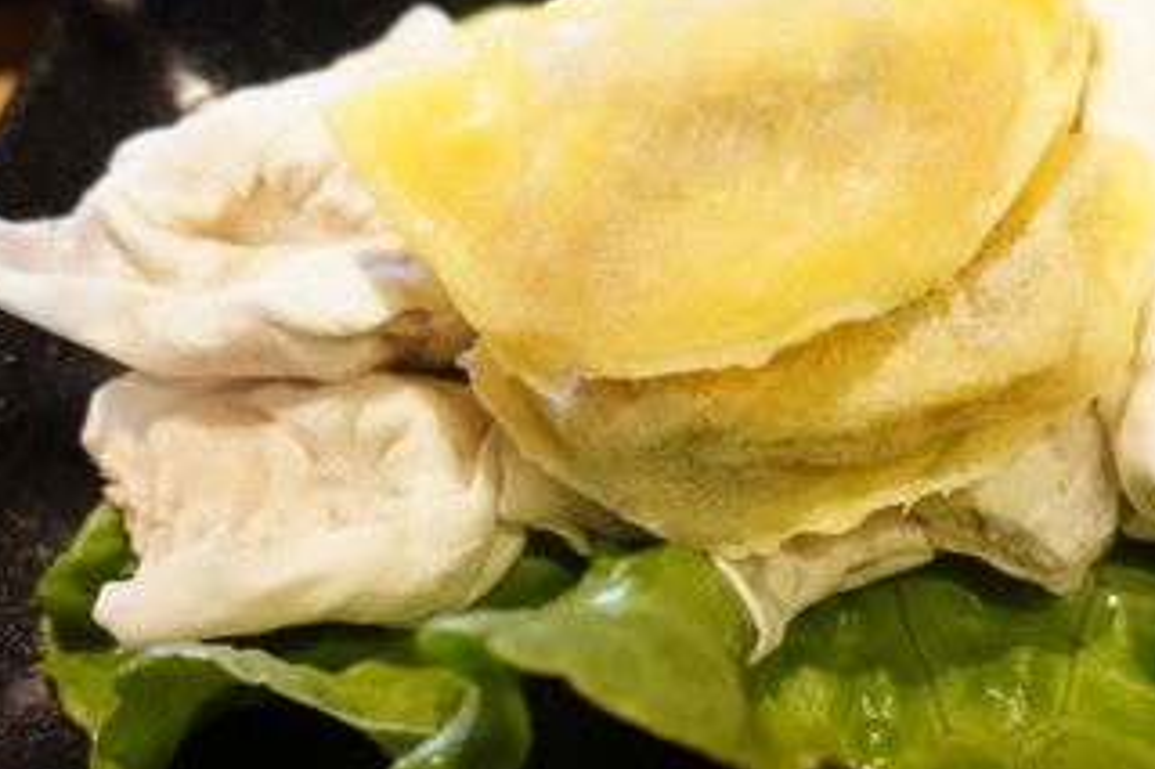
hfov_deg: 34.5
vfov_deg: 23.7
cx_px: 837
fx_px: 1828
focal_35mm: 57
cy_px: 469
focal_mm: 19
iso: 3200
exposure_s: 1/40
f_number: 4
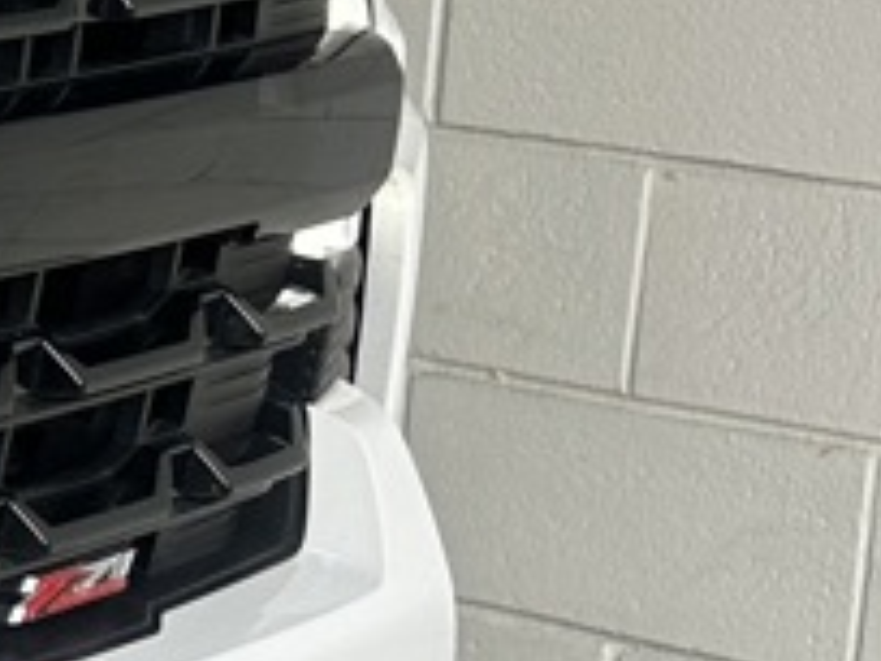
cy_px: 233
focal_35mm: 169
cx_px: -1516
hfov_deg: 9.7
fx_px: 4301
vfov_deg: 8.8
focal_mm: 6.86
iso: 80
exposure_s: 1/368
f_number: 1.78
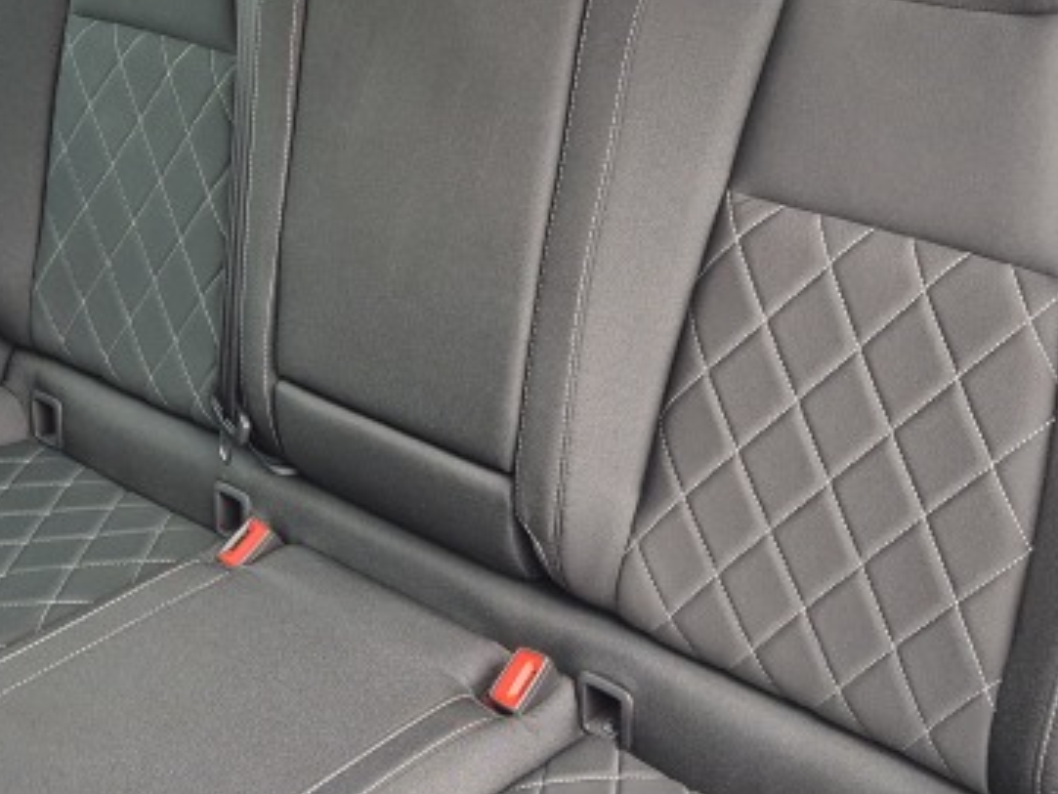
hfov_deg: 37.5
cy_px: 396
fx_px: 1559
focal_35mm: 51
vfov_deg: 28.6
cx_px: 542
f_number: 1.8
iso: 160
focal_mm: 5.4
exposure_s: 1/100
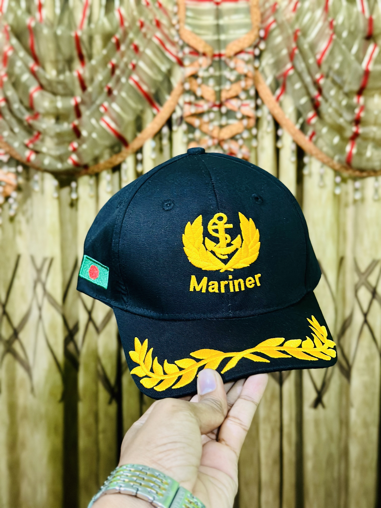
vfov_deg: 39.7
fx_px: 704
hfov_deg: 30.3
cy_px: 254
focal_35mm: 48
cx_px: 190
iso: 640
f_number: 1.78
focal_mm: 6.86
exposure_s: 1/33
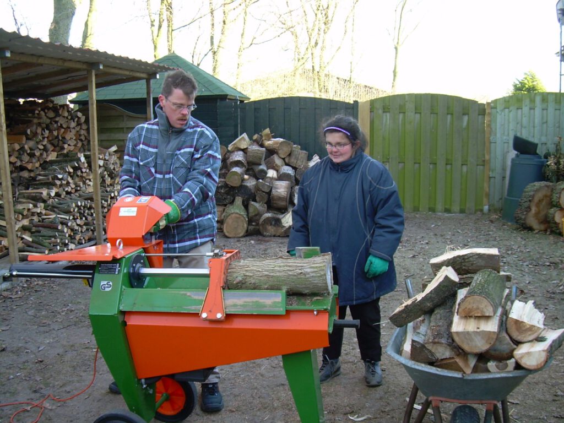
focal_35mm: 38
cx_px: 282
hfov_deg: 49.0
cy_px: 212
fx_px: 619
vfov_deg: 37.7
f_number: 2.8
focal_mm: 6.3
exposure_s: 1/50.4
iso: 50
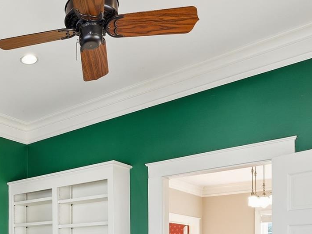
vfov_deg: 32.5
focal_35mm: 39
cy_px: 255
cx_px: 17
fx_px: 351
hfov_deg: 42.8
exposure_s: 1/15
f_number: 9
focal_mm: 14
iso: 250
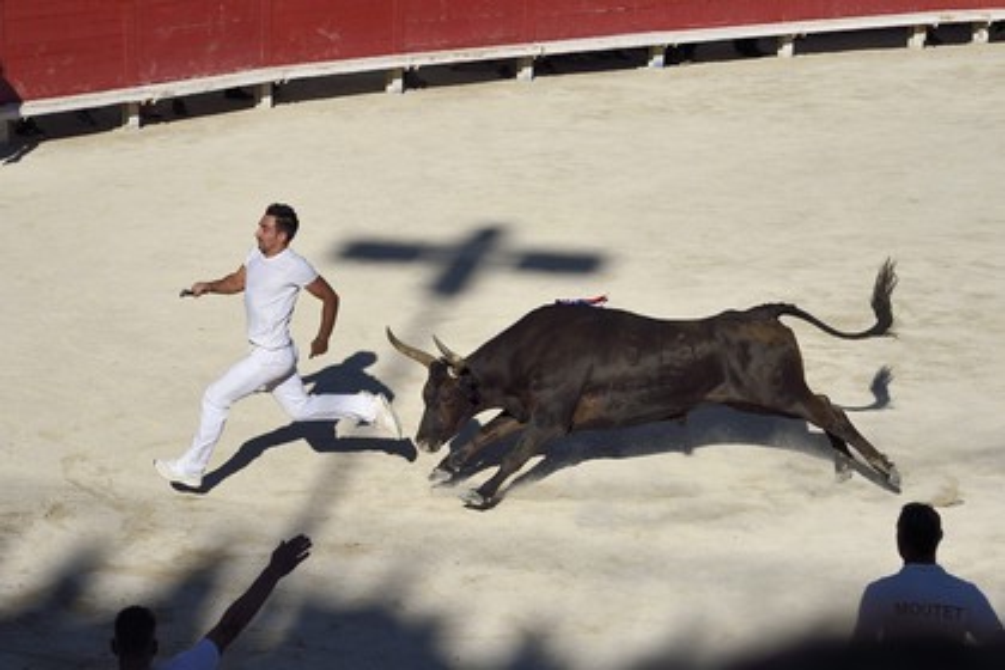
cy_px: 335
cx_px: 502
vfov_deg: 11.4
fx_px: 3350
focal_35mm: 120
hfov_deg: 17.1
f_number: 10
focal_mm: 120
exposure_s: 1/1600
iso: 400
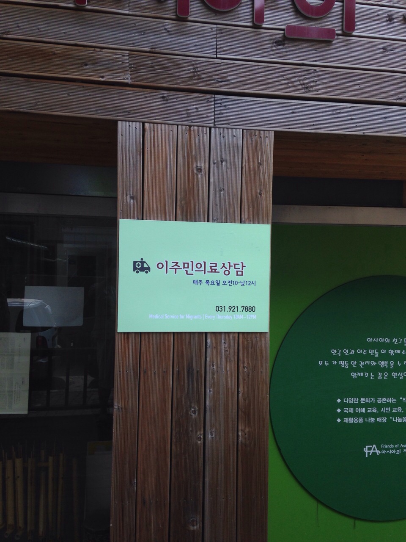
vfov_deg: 55.4
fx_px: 516
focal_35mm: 33
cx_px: 203
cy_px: 271
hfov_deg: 42.9
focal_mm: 4.12
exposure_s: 1/475
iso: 50
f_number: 2.4
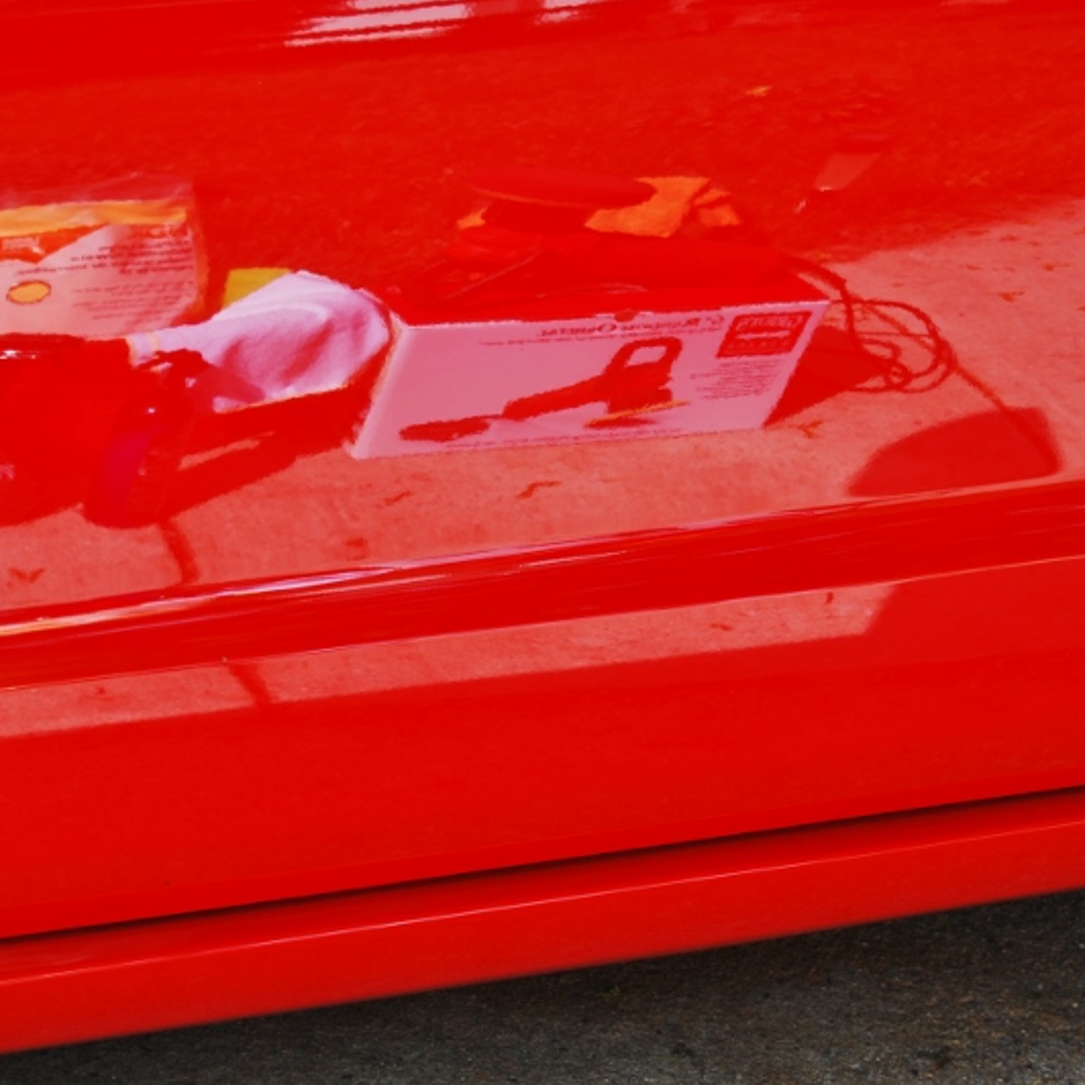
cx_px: 492
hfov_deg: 16.5
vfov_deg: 16.5
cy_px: 542
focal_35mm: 106
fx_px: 3746
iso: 125
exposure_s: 1/125
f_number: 5.6
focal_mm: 55
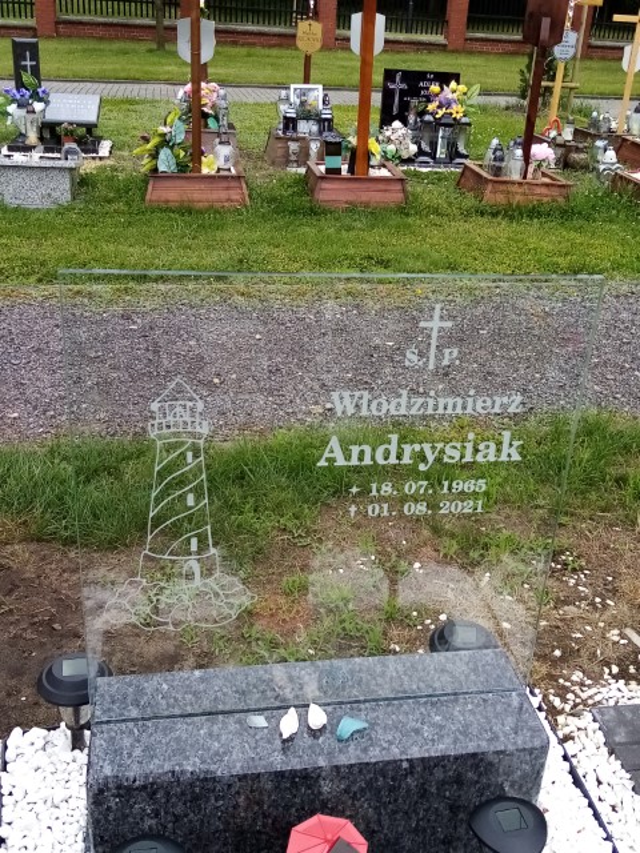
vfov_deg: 67.3
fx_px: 641
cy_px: 426
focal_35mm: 26
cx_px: 320
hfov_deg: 53.1
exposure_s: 1/551
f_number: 1.8
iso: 104
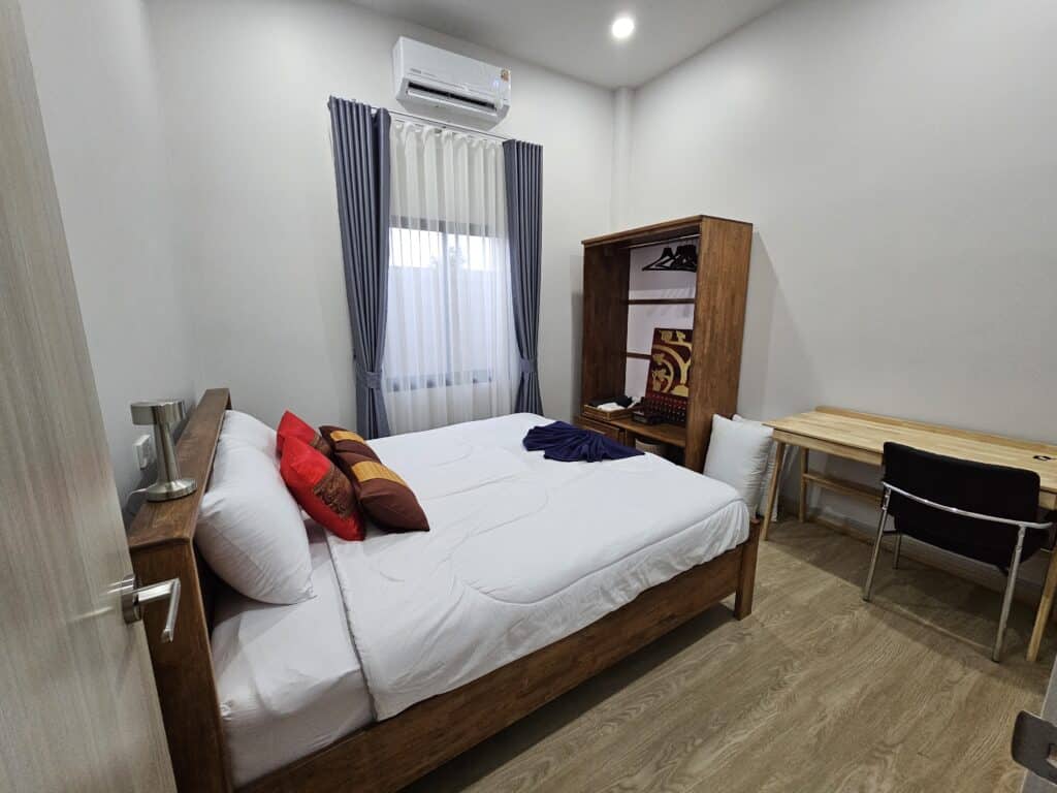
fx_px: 397
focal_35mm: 13
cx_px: 528
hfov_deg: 106.2
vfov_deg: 89.9
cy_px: 396
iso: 400
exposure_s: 1/77.4
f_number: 2.2
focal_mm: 2.2
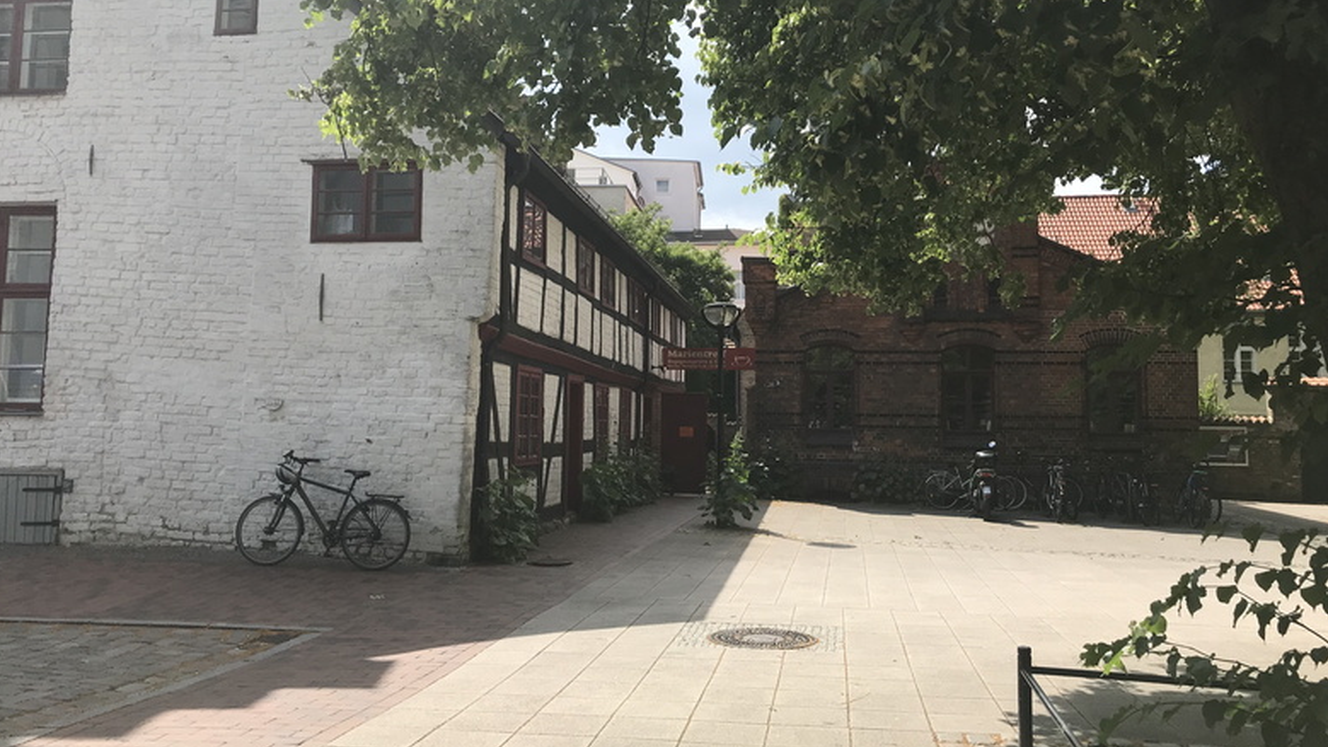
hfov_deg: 62.6
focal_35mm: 31
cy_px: 336
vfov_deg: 37.7
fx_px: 1091
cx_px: 656
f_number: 1.8
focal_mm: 3.99
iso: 20
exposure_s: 1/1623
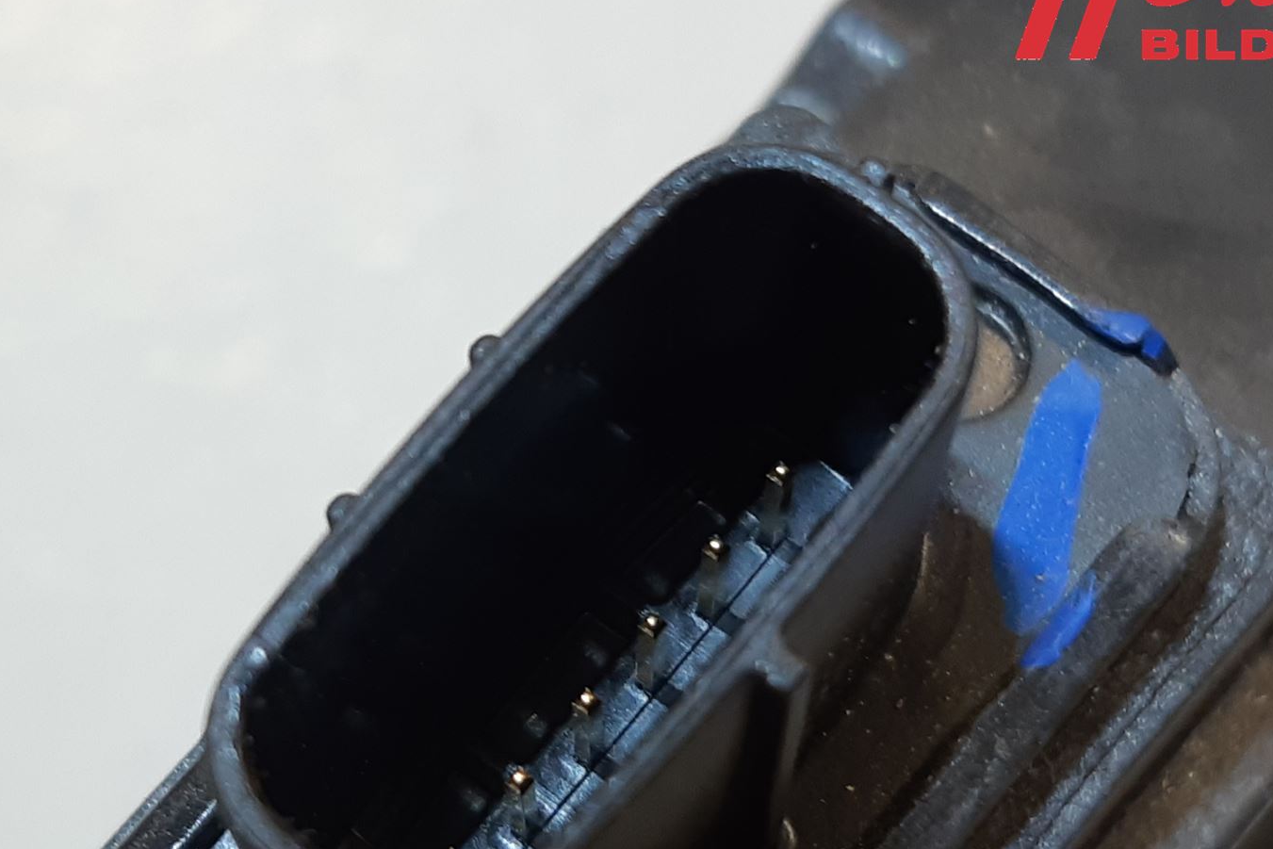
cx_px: 628
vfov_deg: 32.1
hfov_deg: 47.4
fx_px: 1450
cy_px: 624
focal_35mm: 41
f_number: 1.7
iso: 80
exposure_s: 1/50
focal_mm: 3.93
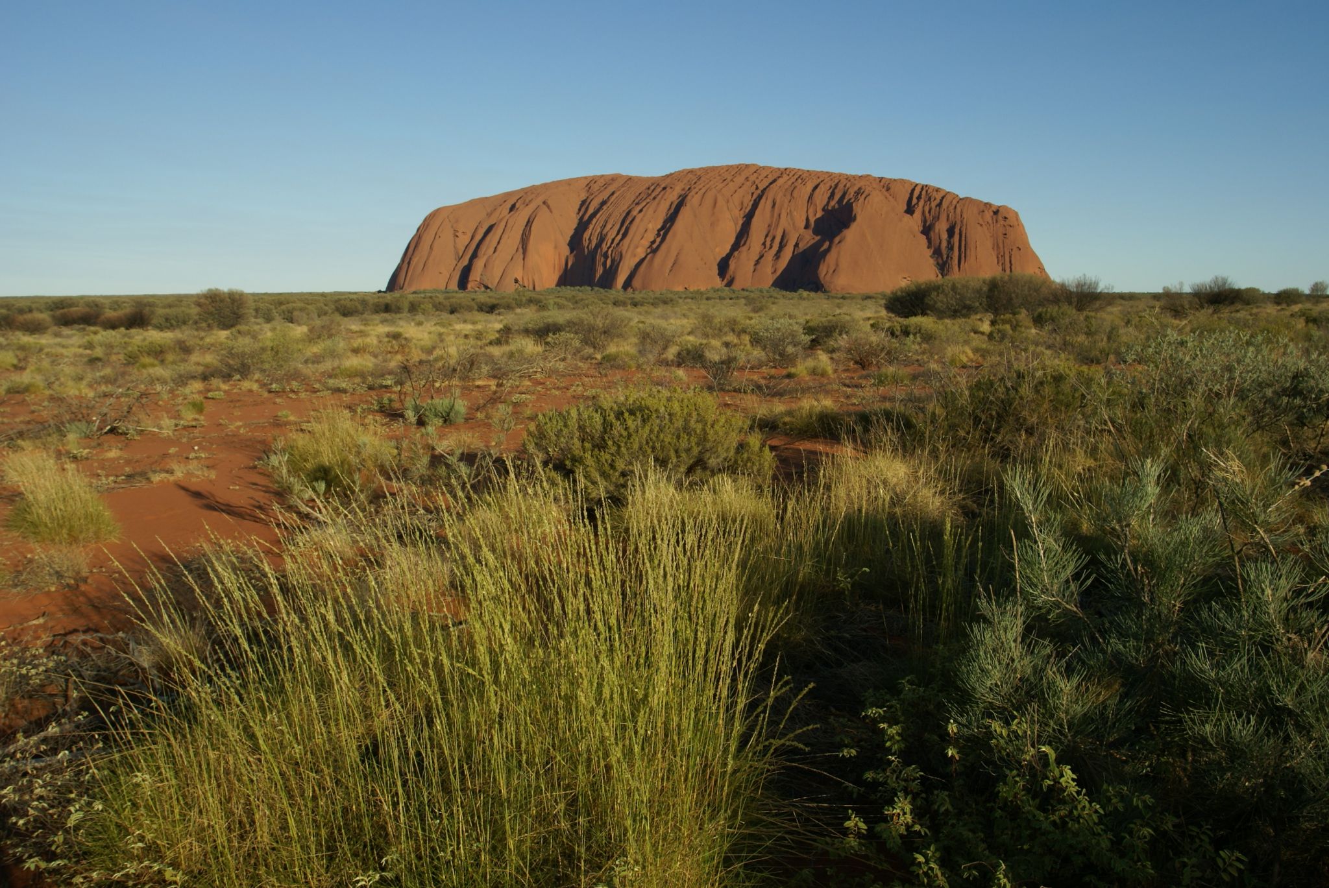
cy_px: 444
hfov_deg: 67.3
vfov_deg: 48.0
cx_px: 664
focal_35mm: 27
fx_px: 997
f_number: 10
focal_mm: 18
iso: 100
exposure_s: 1/200
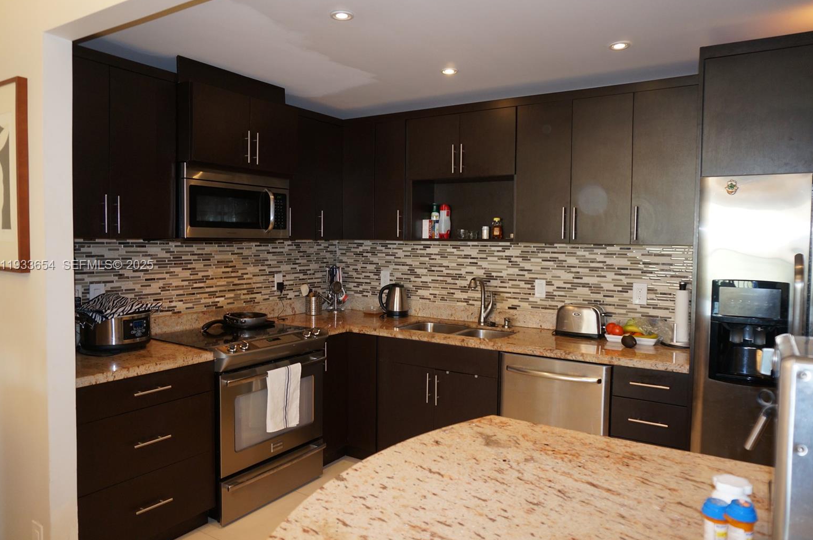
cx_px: 412
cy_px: 266
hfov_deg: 71.6
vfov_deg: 51.2
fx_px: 564
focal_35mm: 25
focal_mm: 16
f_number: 4
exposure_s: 1/60
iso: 400
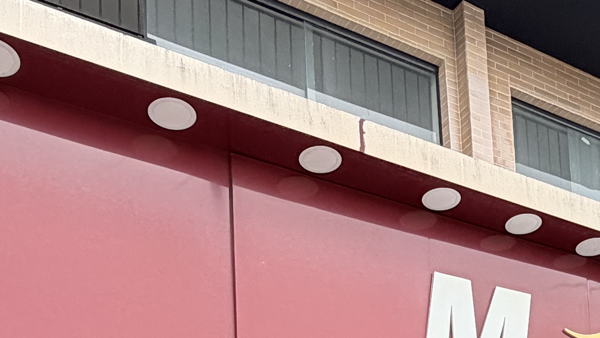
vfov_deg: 17.3
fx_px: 907
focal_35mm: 57
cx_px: 446
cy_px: 605
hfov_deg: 35.8
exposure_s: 1/451
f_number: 2.2
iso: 64
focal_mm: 2.22
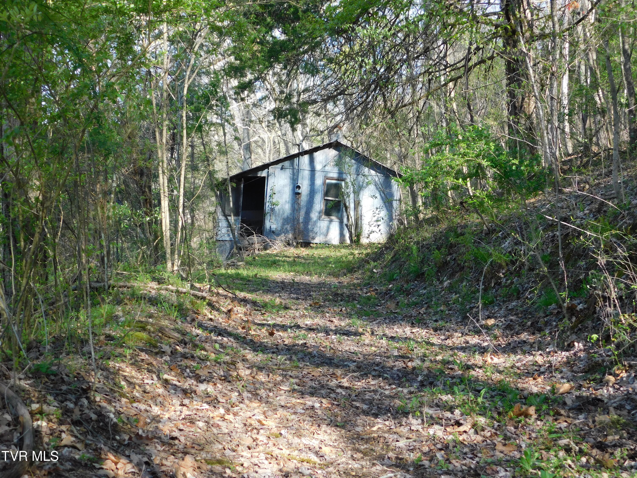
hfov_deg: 37.5
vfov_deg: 28.6
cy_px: 239
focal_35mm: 51
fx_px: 938
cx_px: 318
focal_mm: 9
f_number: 3.8
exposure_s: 1/125
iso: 125
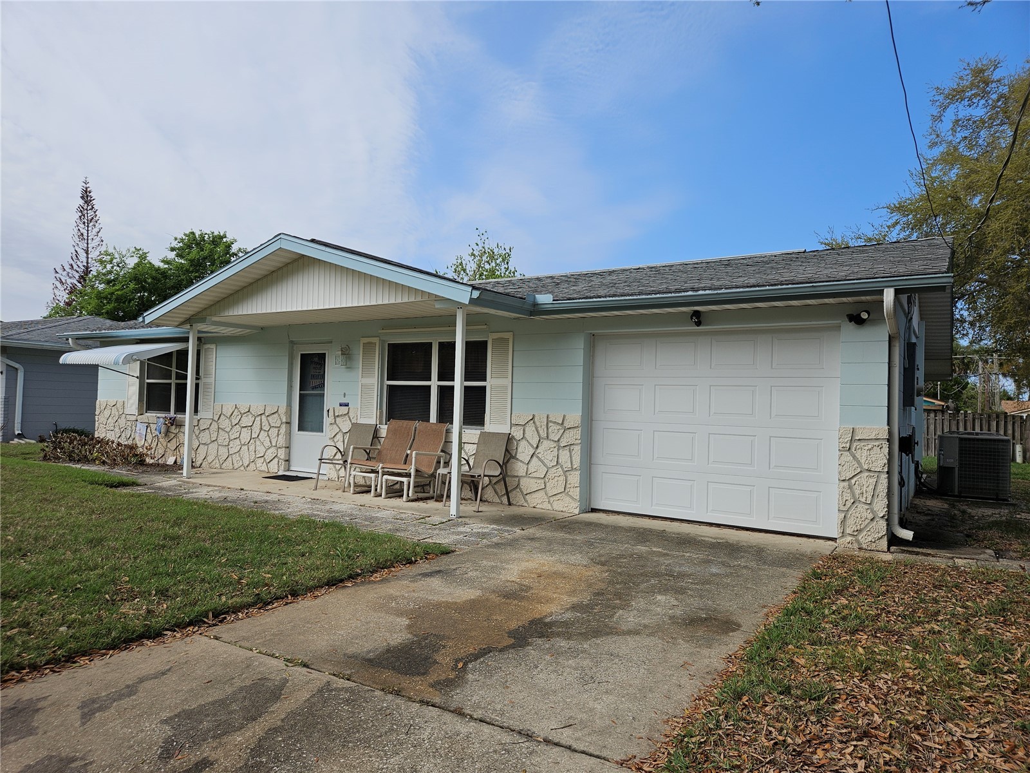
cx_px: 515
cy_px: 386
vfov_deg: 58.9
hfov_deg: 73.9
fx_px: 684
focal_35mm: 23
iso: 25
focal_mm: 5.4
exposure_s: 1/2252
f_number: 1.8
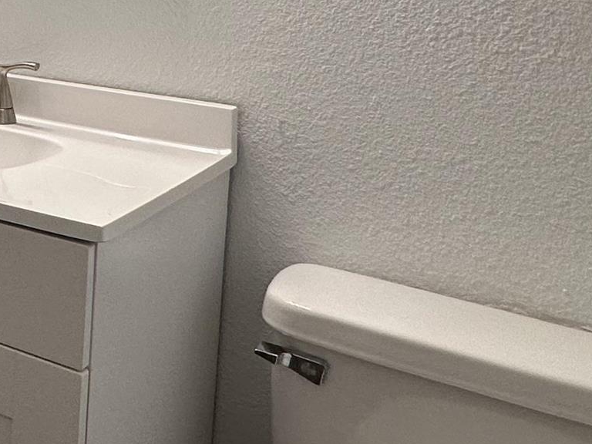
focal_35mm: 56
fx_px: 958
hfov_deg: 28.2
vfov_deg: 24.4
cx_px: -182
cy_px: -40
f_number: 2.2
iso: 100
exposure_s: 1/120
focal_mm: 2.22
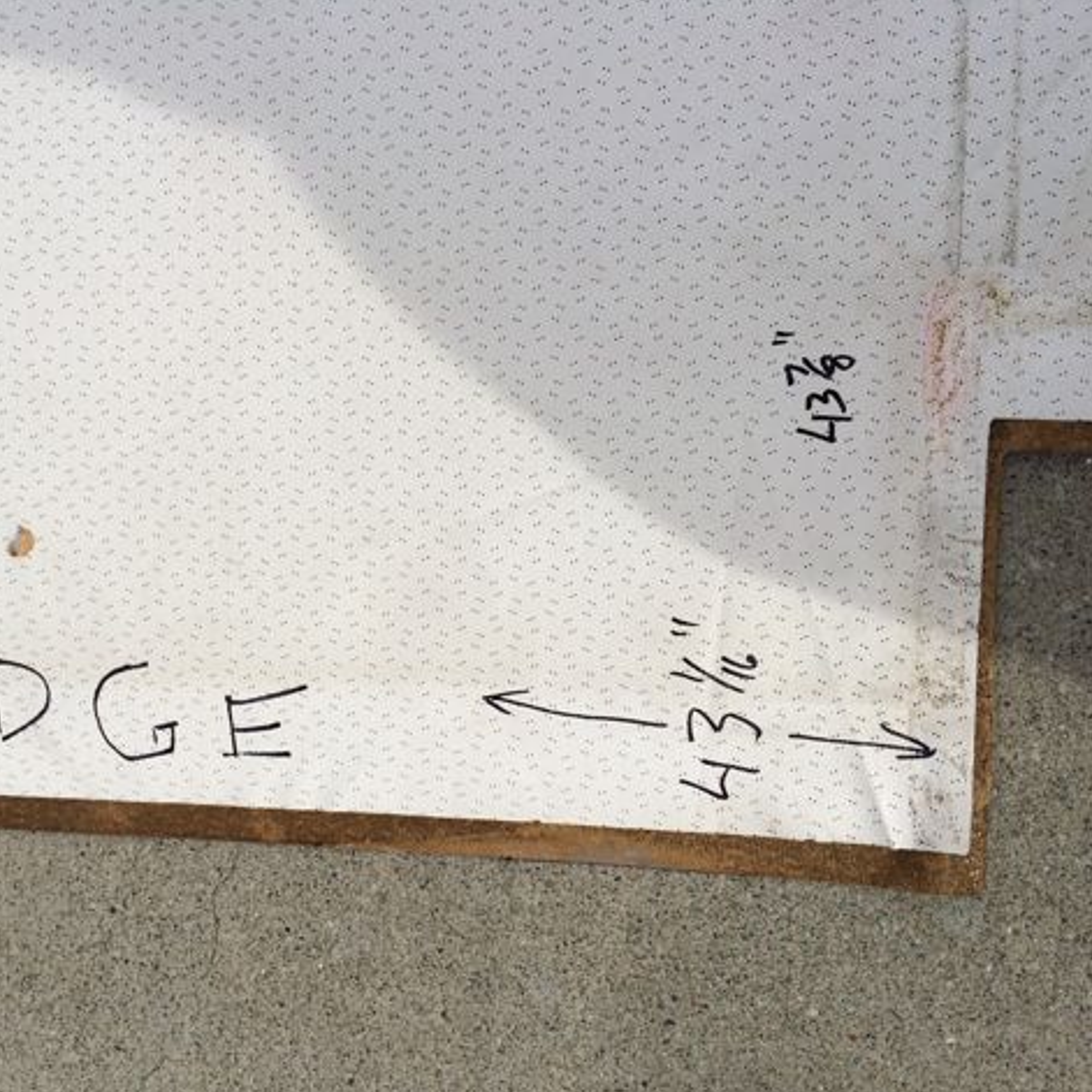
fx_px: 1285
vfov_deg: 46.0
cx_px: 392
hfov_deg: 45.5
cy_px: 549
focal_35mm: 36
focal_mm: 4.12
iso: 40
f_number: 2.2
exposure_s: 1/3425
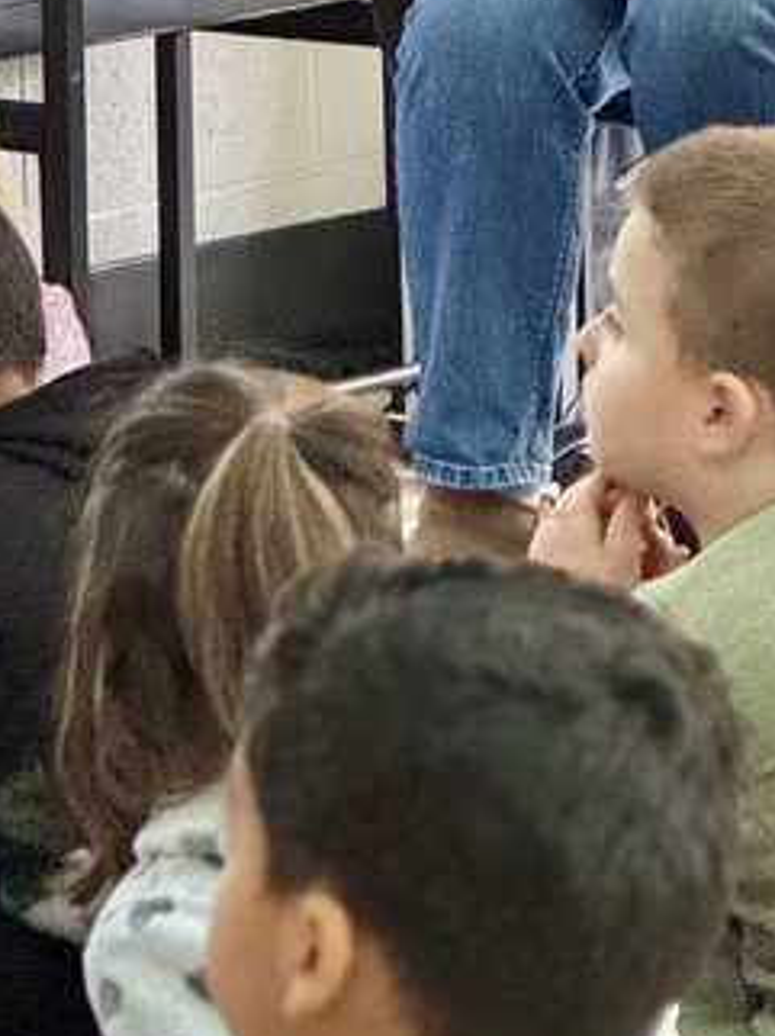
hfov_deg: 6.1
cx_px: 450
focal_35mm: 245
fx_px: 7323
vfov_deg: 8.1
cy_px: 206
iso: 250
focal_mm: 9
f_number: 2.8
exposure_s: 1/60
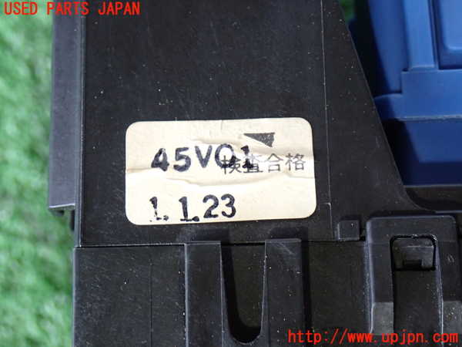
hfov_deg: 27.4
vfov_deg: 20.7
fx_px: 948
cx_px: 231
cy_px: 174
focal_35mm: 71
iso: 800
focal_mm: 12.73
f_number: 3.9
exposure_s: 1/20
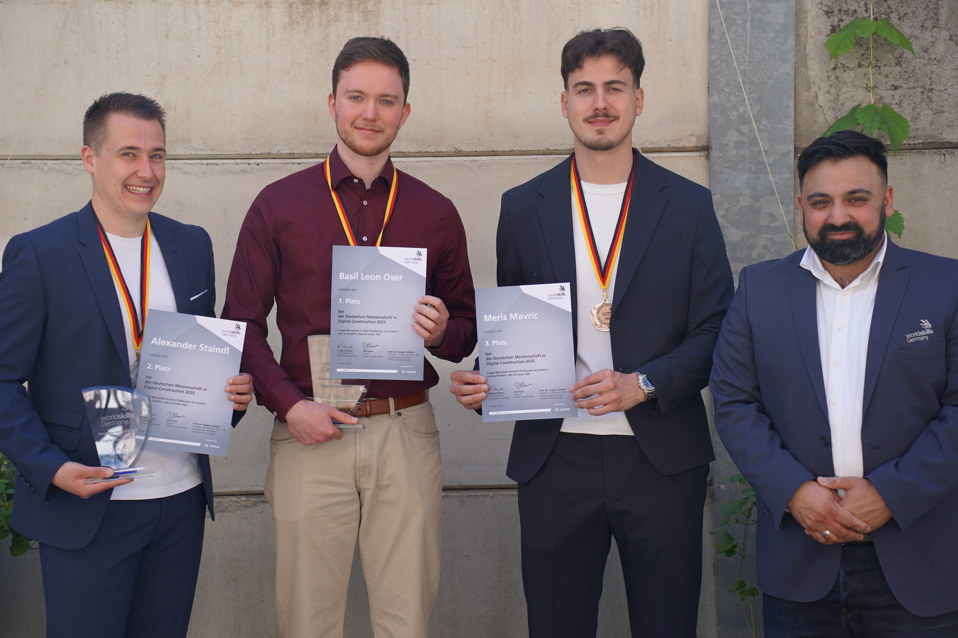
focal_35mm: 69
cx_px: 479
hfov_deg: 29.2
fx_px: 1836
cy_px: 319
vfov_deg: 19.7
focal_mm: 69
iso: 100
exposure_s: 1/160
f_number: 4
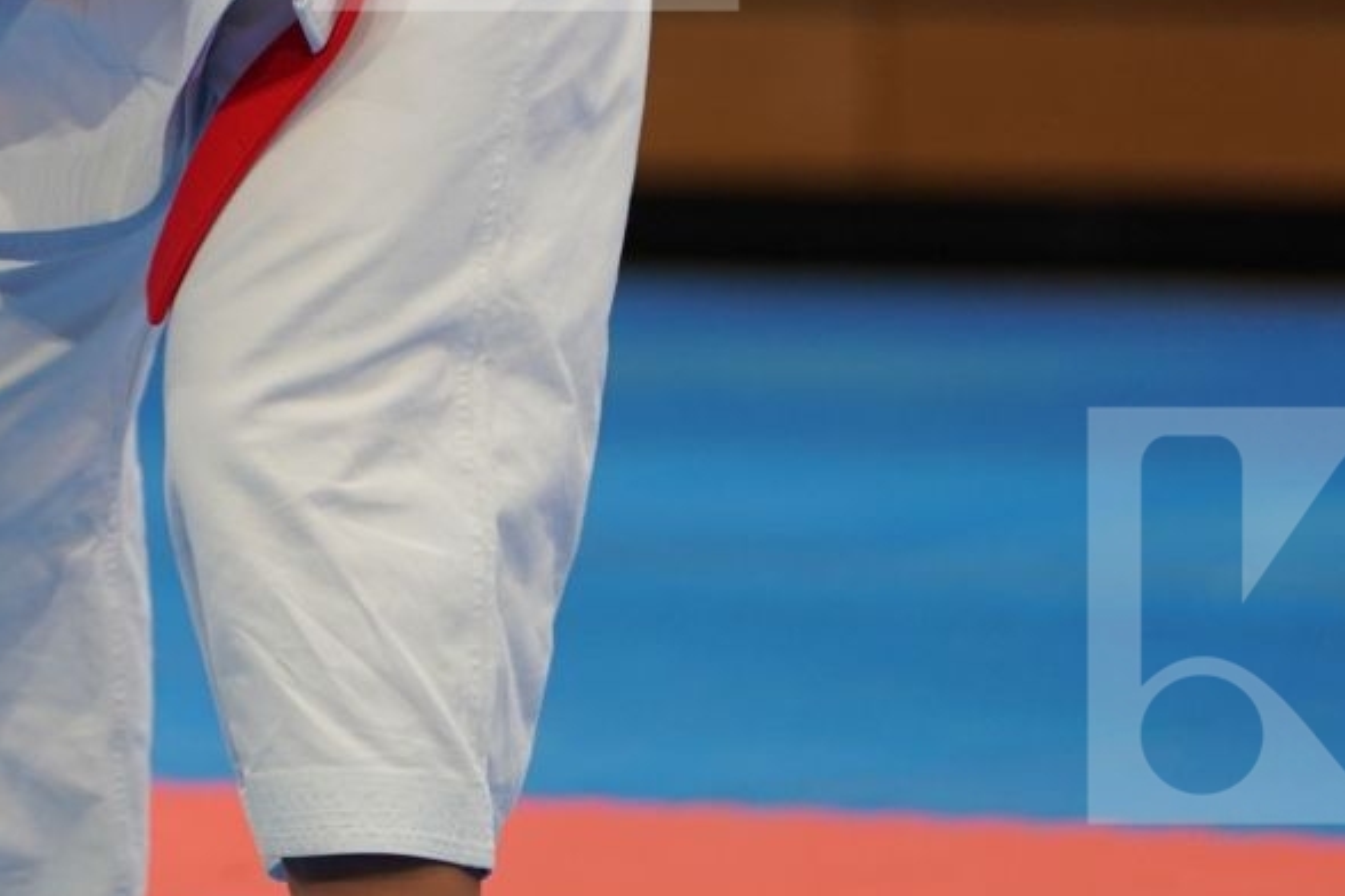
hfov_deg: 4.1
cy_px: -197
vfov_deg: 2.7
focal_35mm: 505
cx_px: -249
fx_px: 18866
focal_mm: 165
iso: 640
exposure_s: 1/500
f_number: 2.8
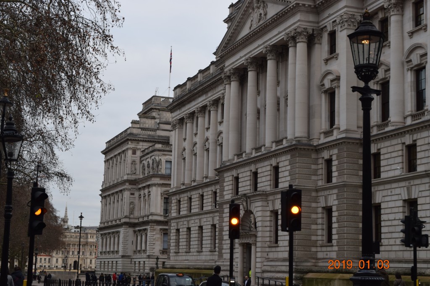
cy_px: 143
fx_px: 824
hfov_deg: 29.3
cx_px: 215
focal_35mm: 69
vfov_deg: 19.7
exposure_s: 1/250
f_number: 8
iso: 400
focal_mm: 46
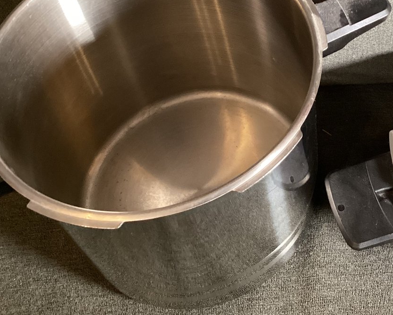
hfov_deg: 33.0
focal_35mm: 55
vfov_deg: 27.0
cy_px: 54
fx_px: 640
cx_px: 323
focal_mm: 3.3
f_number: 2.4
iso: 320
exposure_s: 1/50
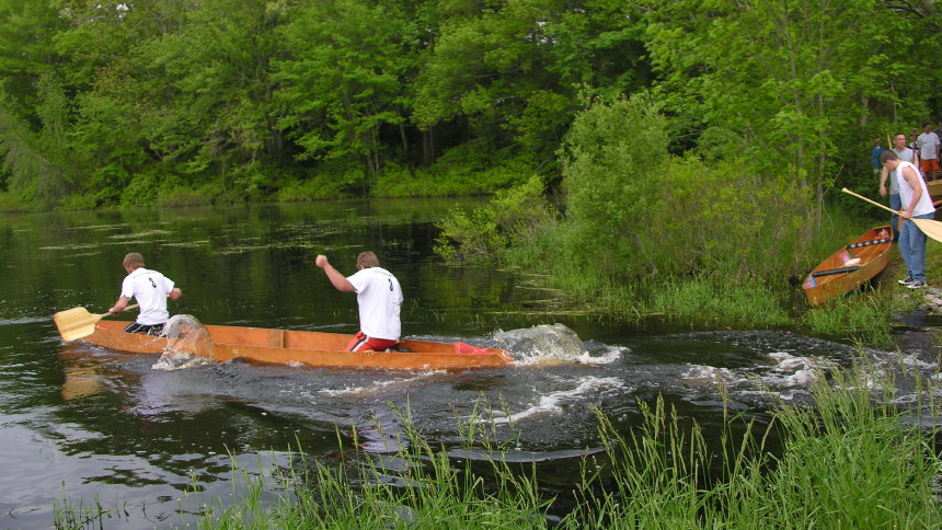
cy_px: 326
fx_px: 974
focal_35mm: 39
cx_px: 475
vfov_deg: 30.3
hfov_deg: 51.6
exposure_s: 1/250
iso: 50
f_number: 2.8
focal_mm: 8.9
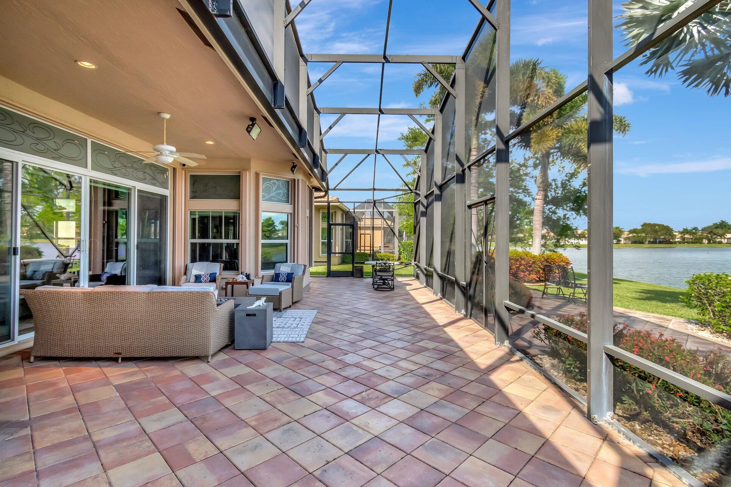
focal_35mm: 16
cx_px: 364
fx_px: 325
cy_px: 241
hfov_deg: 96.7
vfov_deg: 73.7
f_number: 8
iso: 1000
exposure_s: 1/640
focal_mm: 10
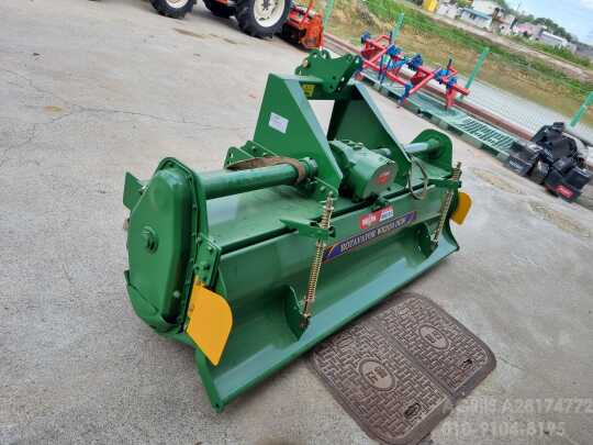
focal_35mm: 26
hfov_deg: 67.3
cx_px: 296
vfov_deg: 53.1
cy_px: 222
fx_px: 445
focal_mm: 5.4
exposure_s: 1/928
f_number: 1.8
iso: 50
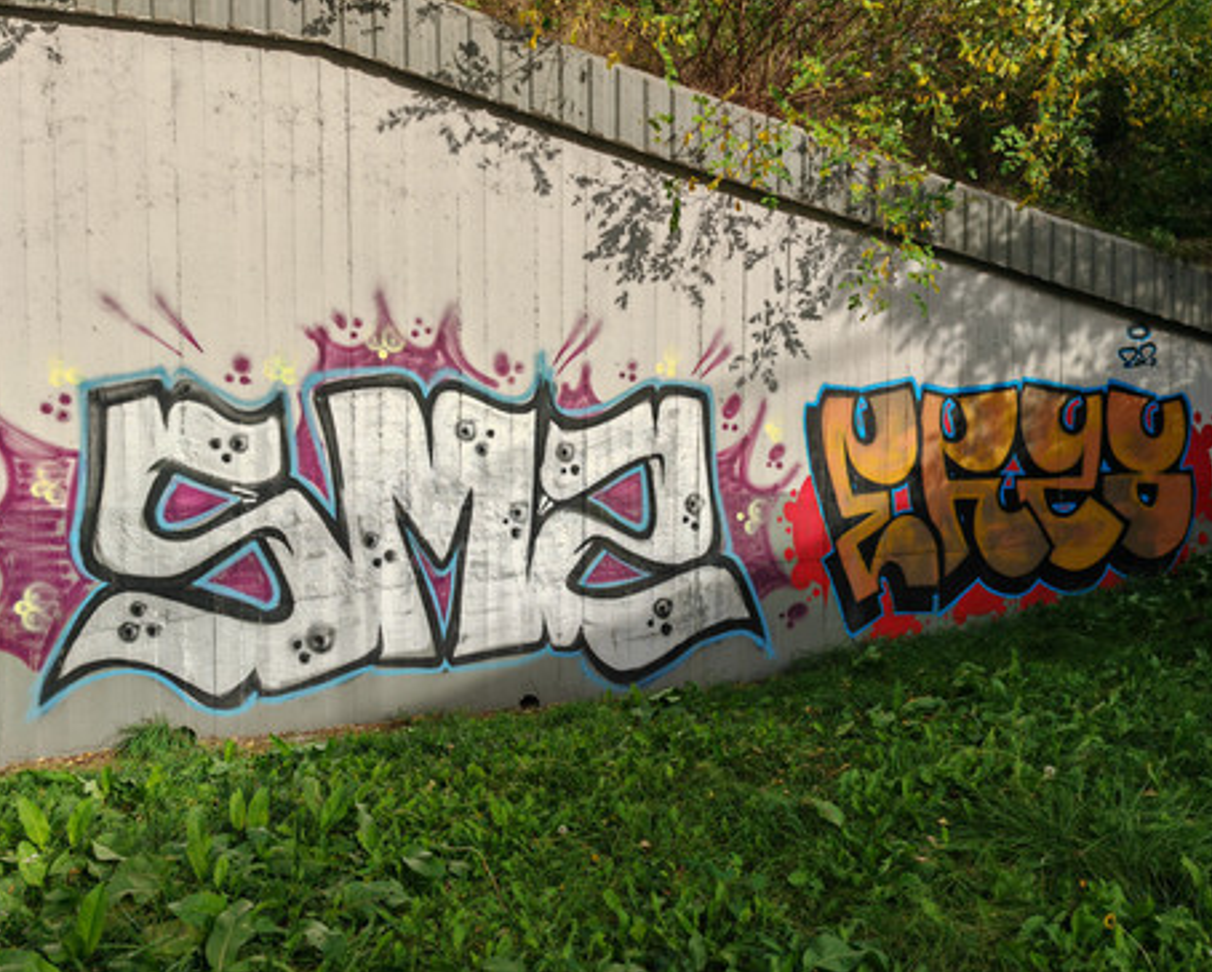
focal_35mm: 29
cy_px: 477
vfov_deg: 50.0
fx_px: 1041
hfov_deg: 60.4
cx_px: 587
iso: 50
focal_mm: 7.62
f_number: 1.6
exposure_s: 1/3000
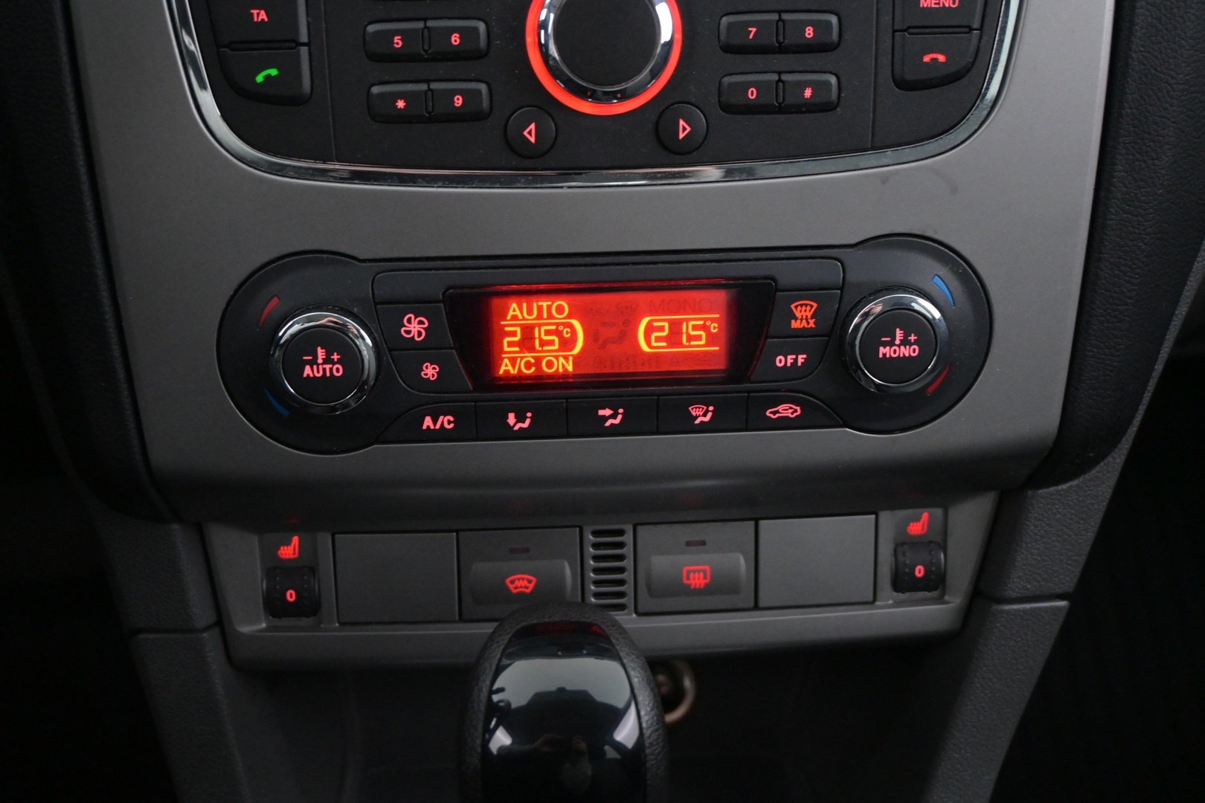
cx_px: 602
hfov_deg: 47.2
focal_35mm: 41
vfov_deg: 32.4
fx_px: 1381
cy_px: 402
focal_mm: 27.5
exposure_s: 1/40
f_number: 4.5
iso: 3600
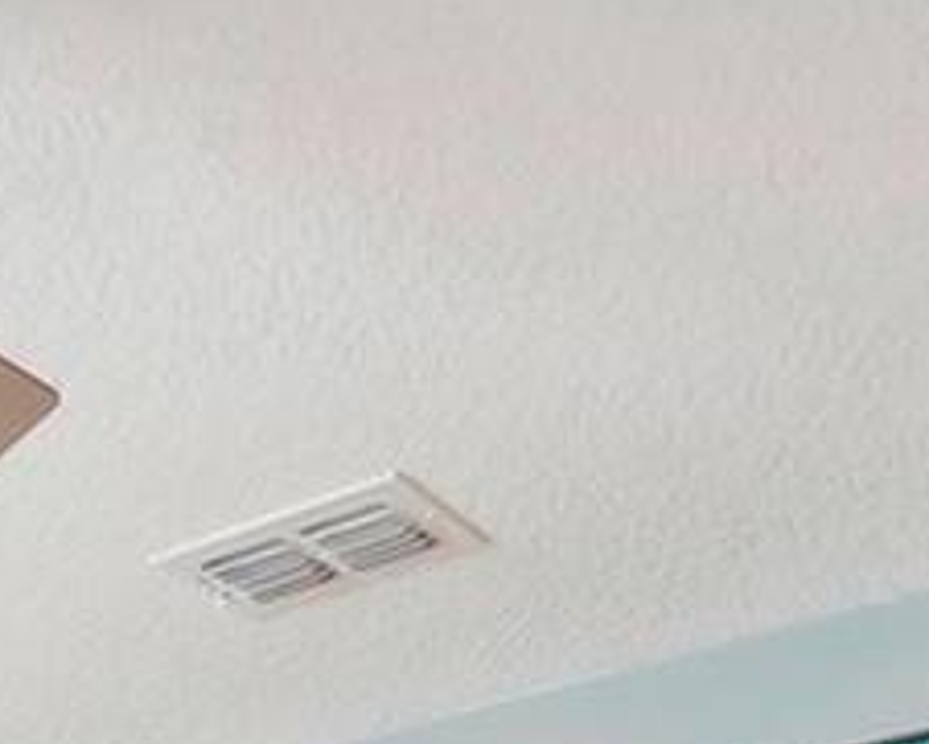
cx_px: -95
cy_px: 1747
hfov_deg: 19.7
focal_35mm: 93
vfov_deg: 12.9
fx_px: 2558
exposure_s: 1/6
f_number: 8
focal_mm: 14
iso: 400
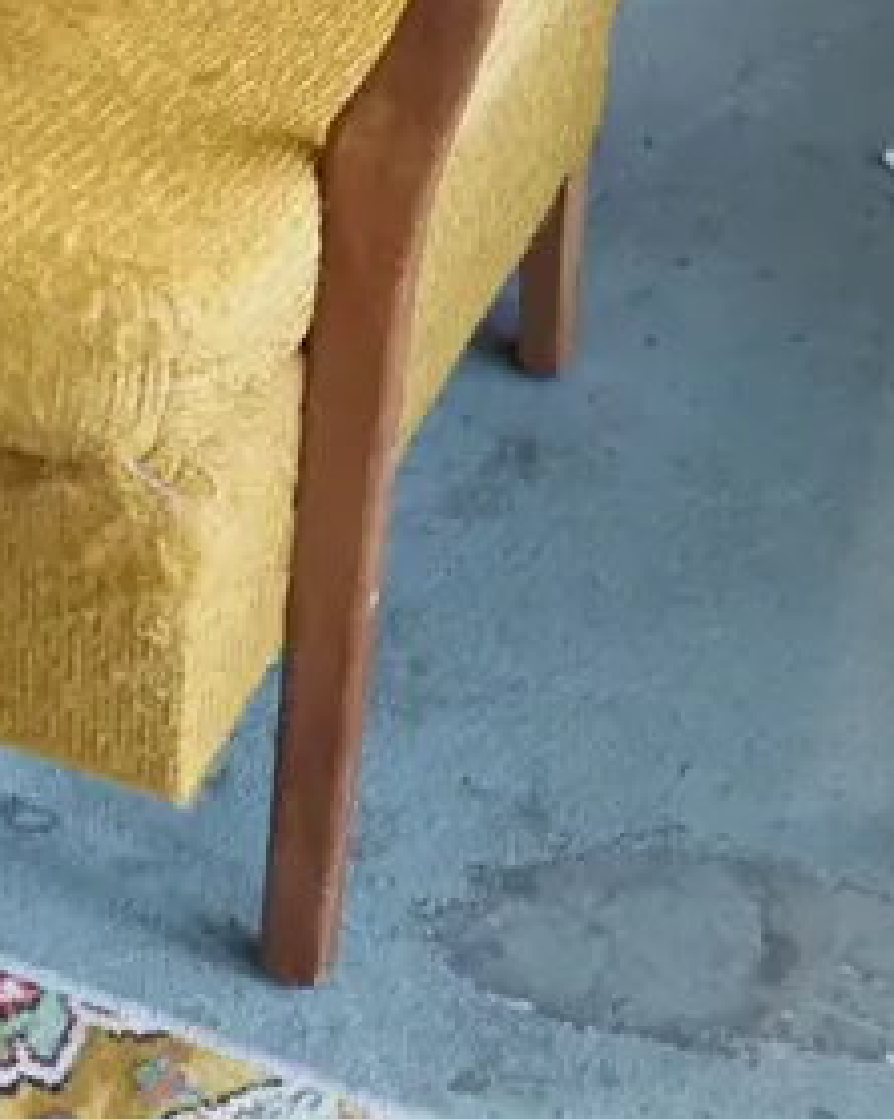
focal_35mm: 108
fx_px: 3576
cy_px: -262
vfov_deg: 16.9
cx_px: -411
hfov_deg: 13.5
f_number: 5
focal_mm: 15
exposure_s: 1/80
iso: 2500
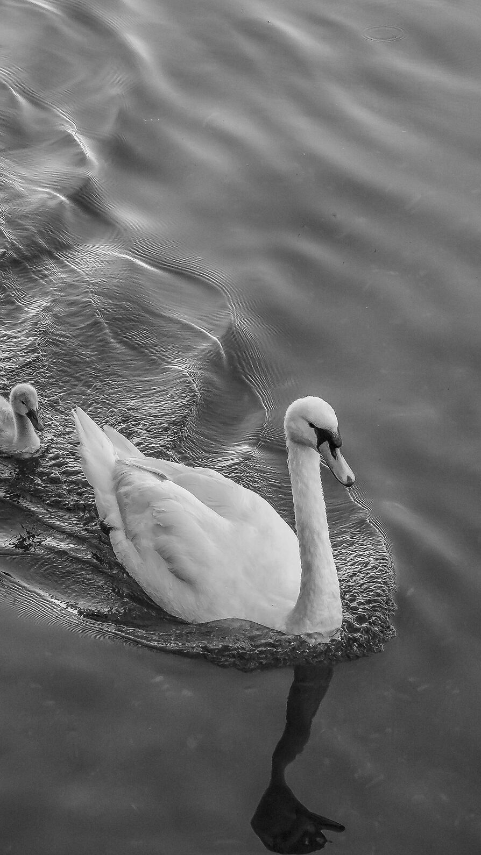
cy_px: 429
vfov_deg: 13.0
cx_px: 22
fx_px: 3765
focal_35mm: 166
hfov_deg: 7.3
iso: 4000
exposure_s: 1/1000
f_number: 11
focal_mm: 105
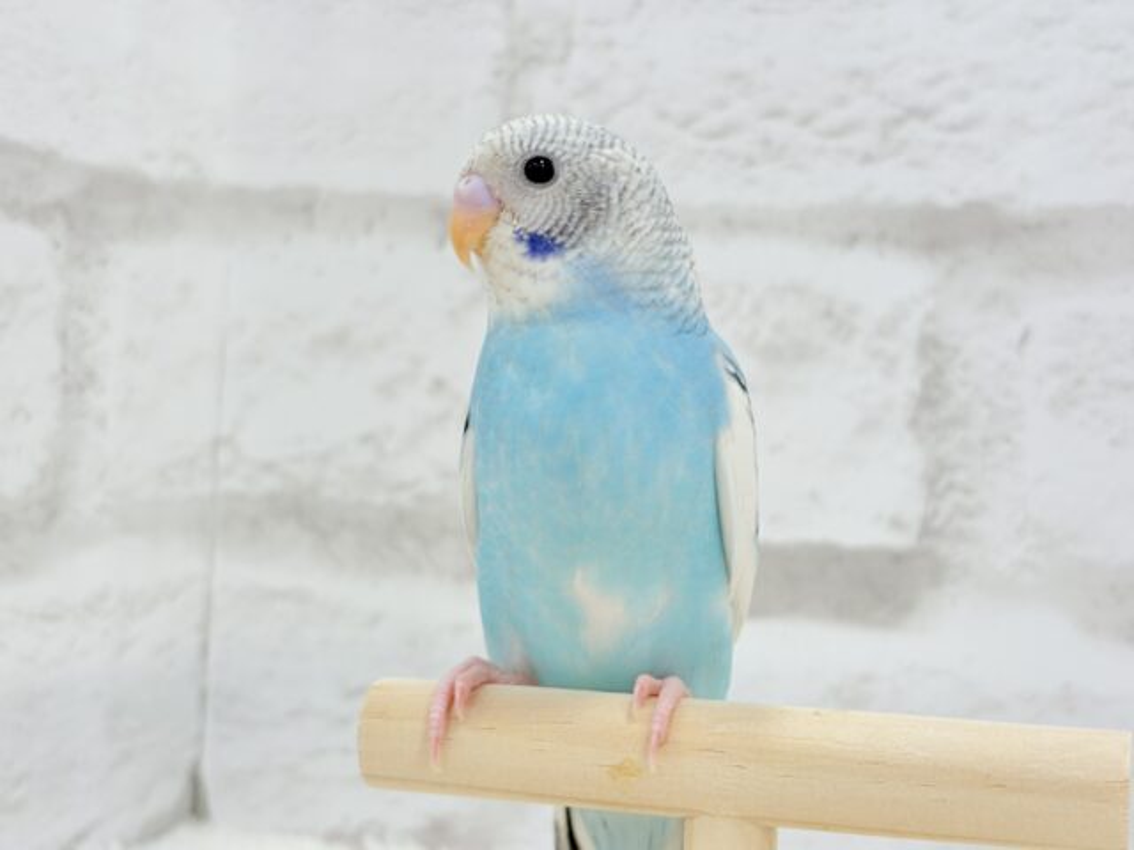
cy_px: 425
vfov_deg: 28.0
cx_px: 567
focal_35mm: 52
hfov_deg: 36.8
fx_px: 1703
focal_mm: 5.96
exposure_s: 1/50
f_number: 1.6
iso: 32
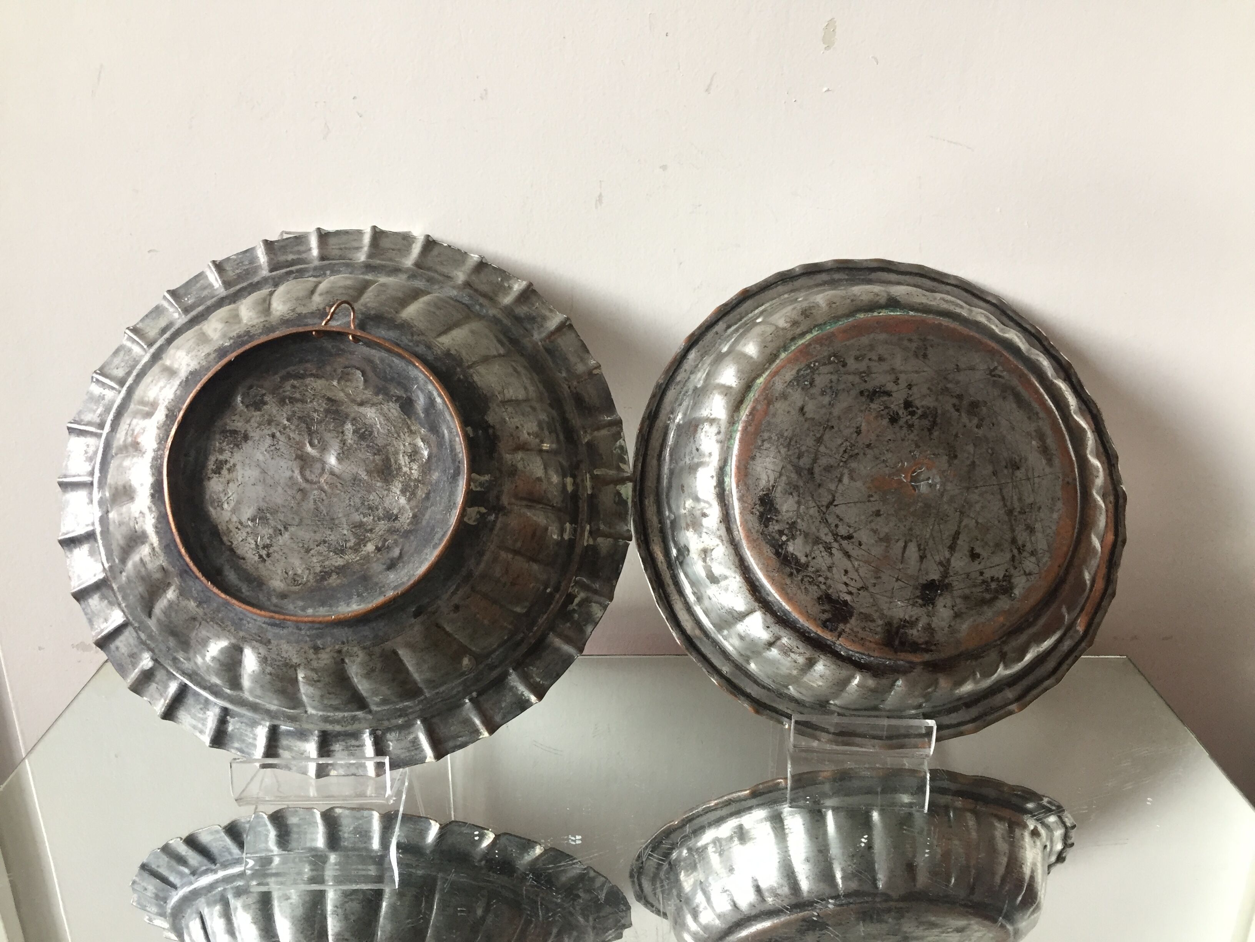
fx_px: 1051
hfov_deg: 61.7
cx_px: 628
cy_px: 471
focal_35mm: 29
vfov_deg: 48.2
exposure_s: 1/33
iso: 125
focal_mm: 4.15
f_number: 2.2
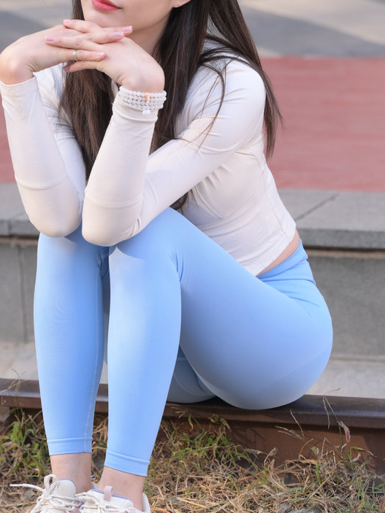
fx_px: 3026
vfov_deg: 9.7
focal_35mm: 204
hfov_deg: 7.3
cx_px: 145
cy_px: 169
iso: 250
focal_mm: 110
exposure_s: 1/200
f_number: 4
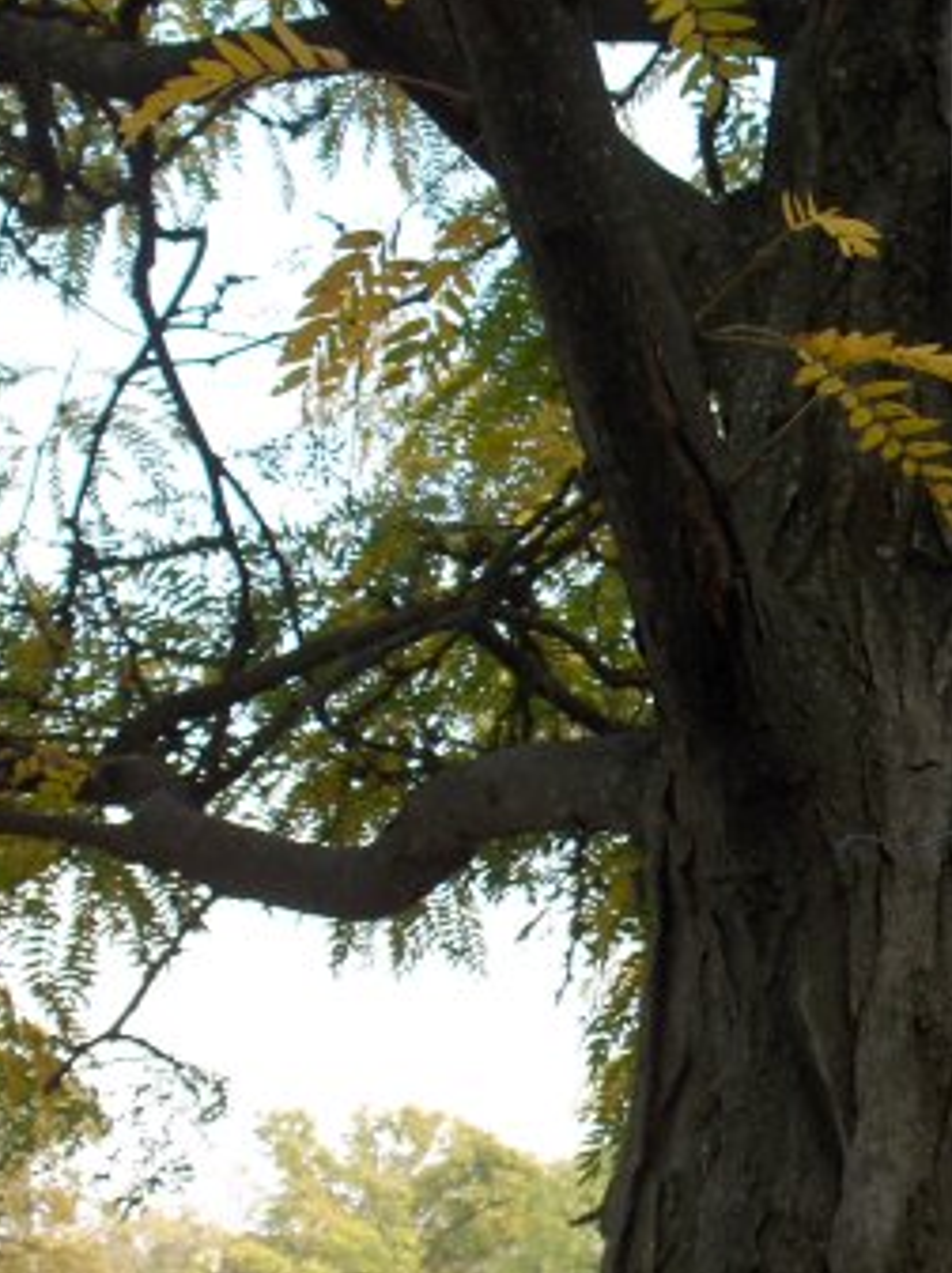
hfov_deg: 19.3
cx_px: 854
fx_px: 2755
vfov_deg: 26.0
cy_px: 653
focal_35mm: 75
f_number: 3.2
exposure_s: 1/109
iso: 200
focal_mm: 8.1
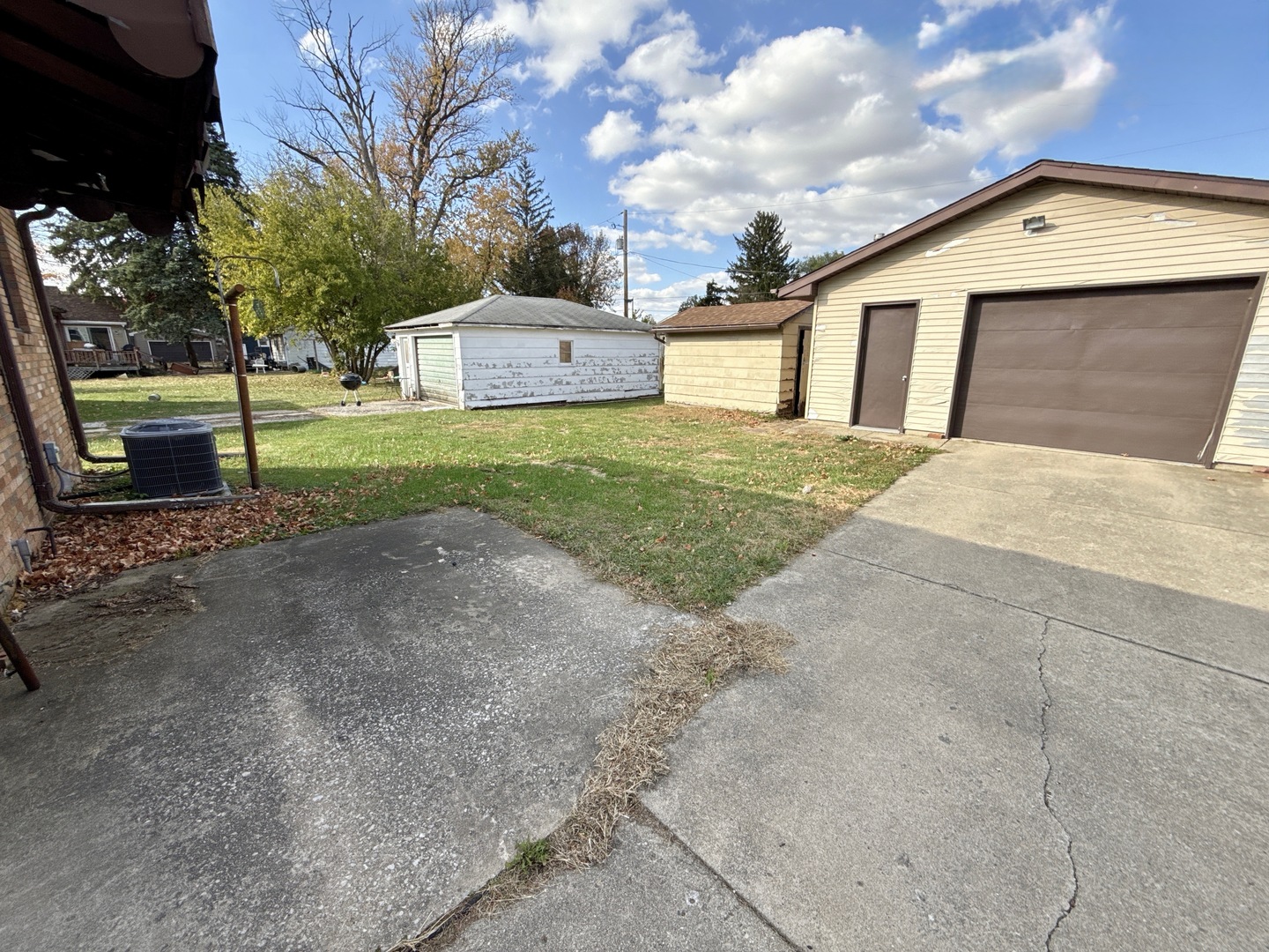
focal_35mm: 14
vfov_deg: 85.7
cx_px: 634
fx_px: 513
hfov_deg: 102.1
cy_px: 476
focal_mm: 2.22
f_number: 2.2
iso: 50
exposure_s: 1/742
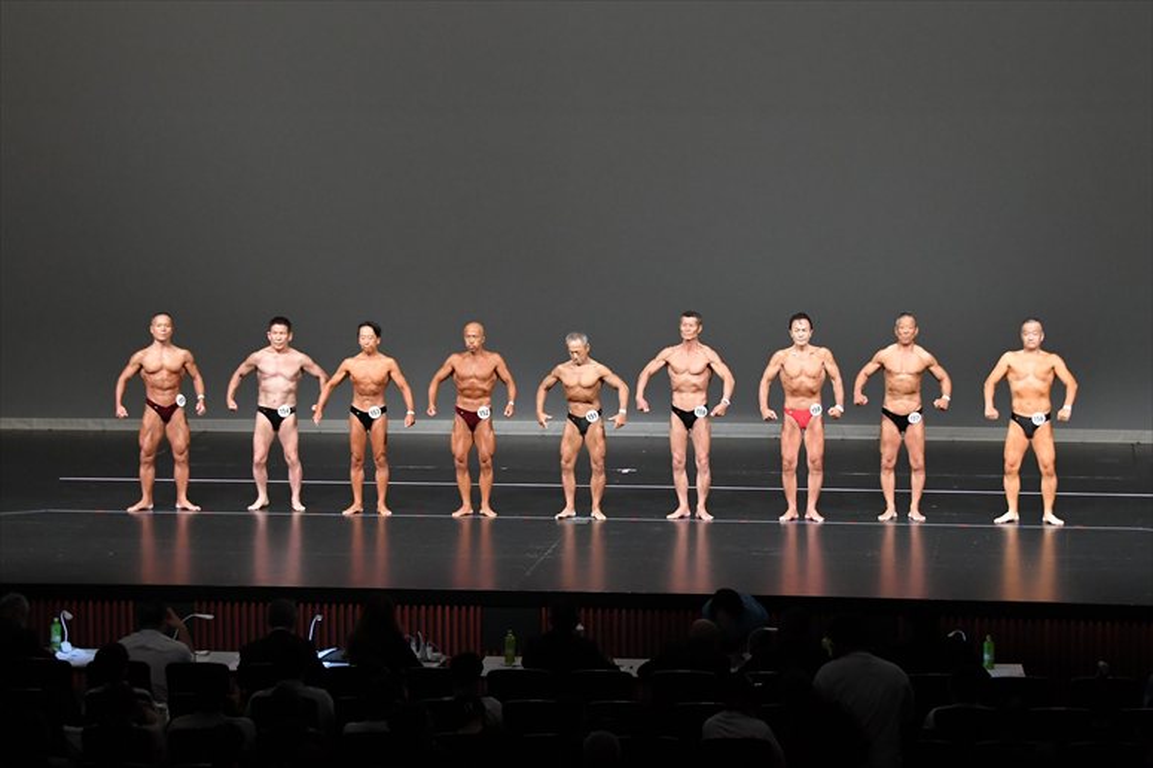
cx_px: 576
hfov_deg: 19.5
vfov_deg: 13.0
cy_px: 384
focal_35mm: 105
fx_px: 3361
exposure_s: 1/400
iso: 4000
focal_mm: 70
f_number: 5.6
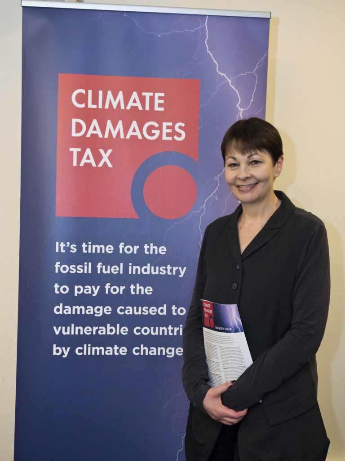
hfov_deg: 24.4
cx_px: 172
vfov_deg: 32.2
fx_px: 797
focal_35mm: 60
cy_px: 230
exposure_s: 1/50
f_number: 4
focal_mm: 30
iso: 1600
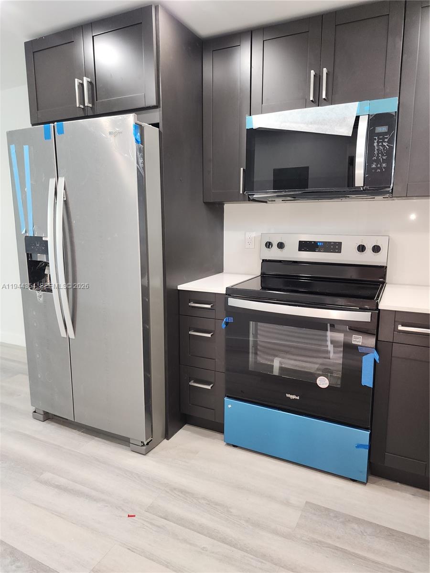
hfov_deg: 58.9
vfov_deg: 73.9
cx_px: 215
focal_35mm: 23
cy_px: 286
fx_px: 381
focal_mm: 6.4
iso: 100
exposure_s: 1/30
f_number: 1.8
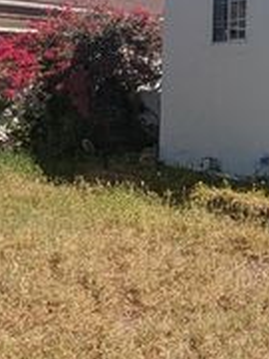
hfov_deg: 22.2
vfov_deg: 38.1
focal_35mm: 48
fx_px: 497
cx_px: 448
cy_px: 70
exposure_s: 1/2475
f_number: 2.2
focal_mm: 1.95
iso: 47
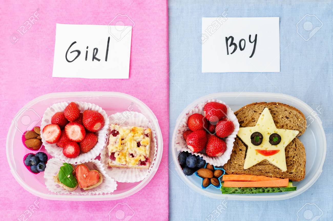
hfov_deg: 27.1
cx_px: 166
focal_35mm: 75
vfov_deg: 18.1
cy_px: 110
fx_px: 692
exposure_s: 1.6
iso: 100
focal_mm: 50
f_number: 9
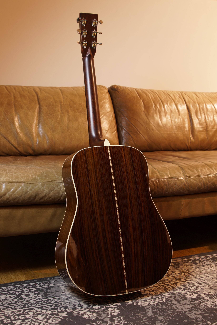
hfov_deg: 29.9
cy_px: 162
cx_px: 108
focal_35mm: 45
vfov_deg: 43.6
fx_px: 407
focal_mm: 30
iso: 100
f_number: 5
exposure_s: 1/8
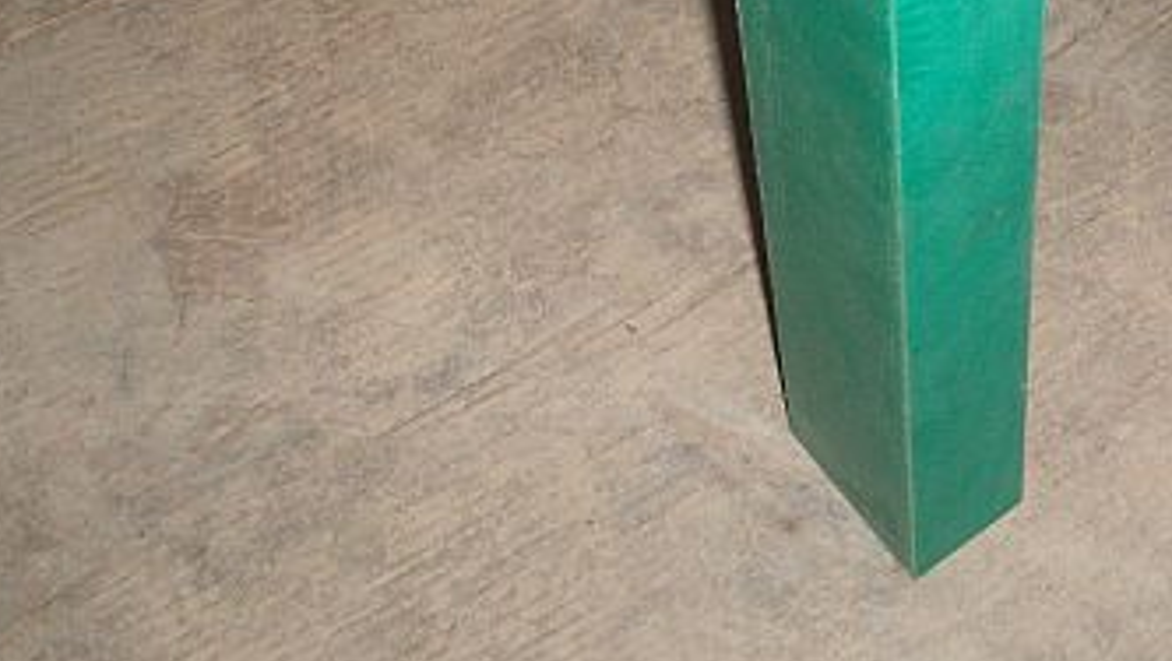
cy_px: -9
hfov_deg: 26.7
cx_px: 1095
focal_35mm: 76
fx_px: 2364
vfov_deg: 15.6
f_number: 2.9
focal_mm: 5.7
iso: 125
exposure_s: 1/40
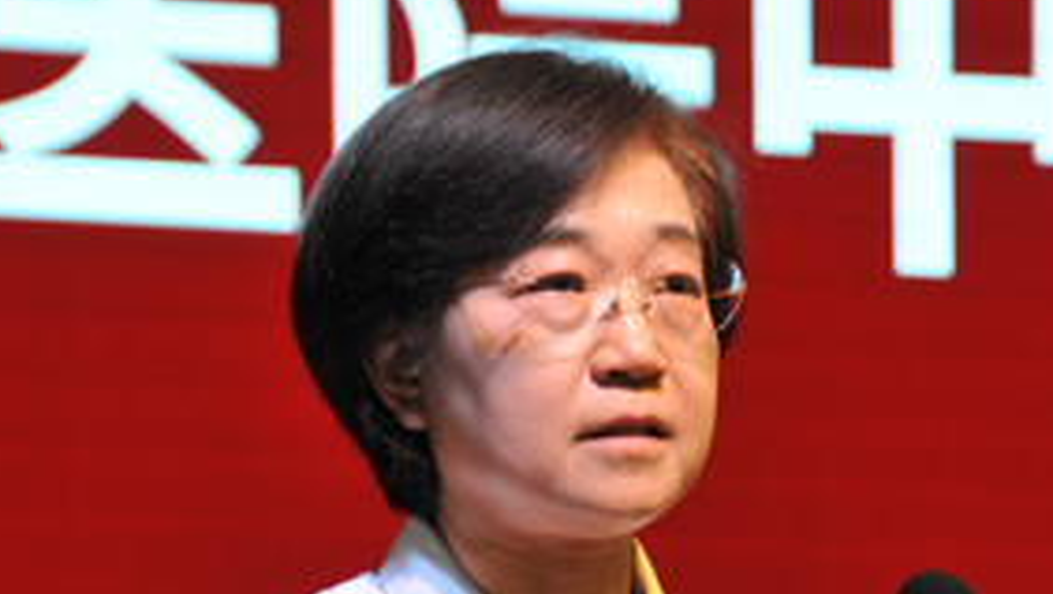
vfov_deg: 3.1
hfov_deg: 5.5
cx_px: 797
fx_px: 10874
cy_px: 738
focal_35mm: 389
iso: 400
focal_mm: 105
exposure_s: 1/60
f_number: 5.6
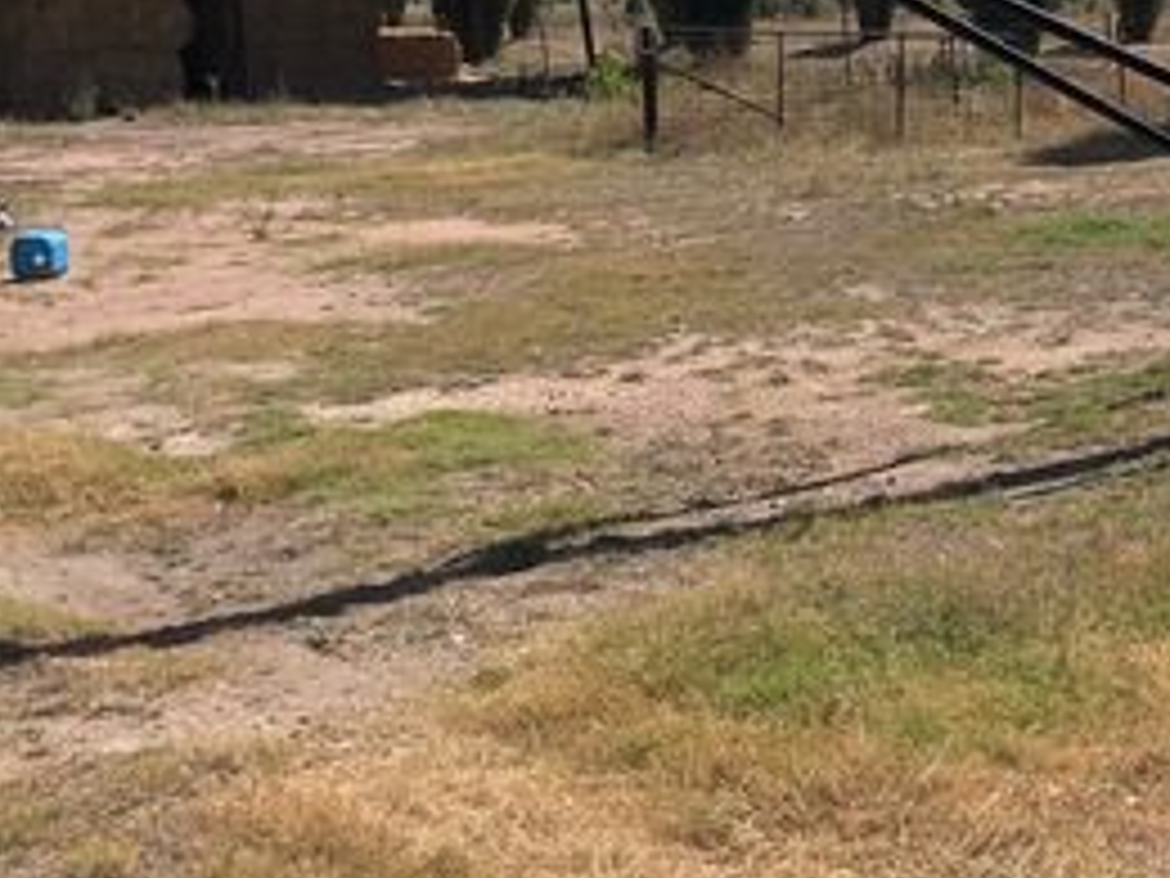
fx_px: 2400
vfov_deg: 20.4
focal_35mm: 71
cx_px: 1120
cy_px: 119
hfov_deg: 26.2
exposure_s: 1/2525
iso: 20
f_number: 1.8
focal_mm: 3.99
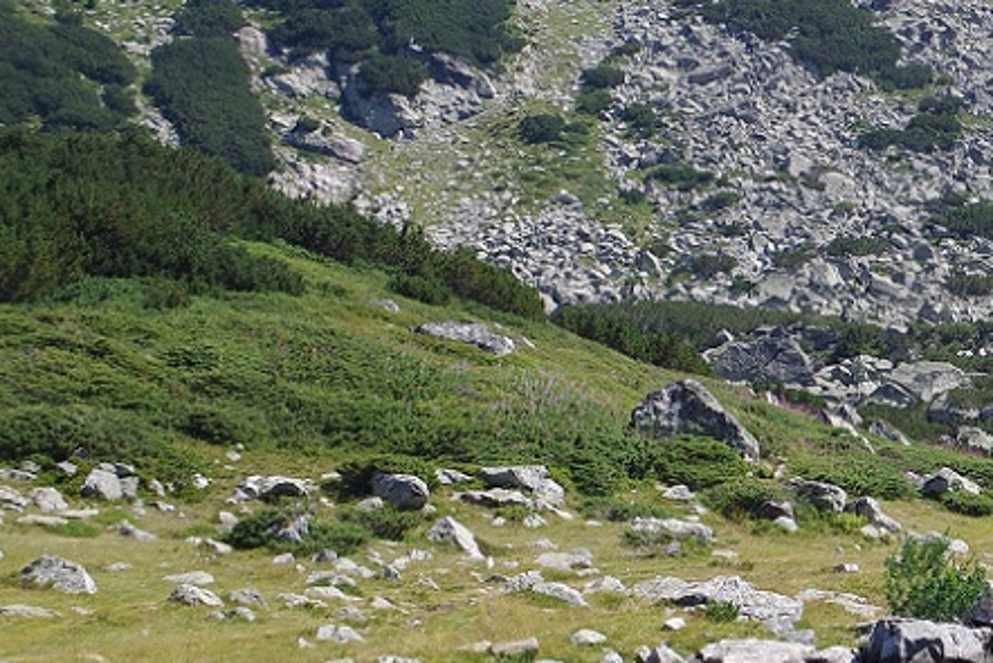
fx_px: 2675
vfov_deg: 14.1
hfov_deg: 19.2
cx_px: 1355
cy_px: 360
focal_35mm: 97
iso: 100
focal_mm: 23.13
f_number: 6.3
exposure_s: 1/200
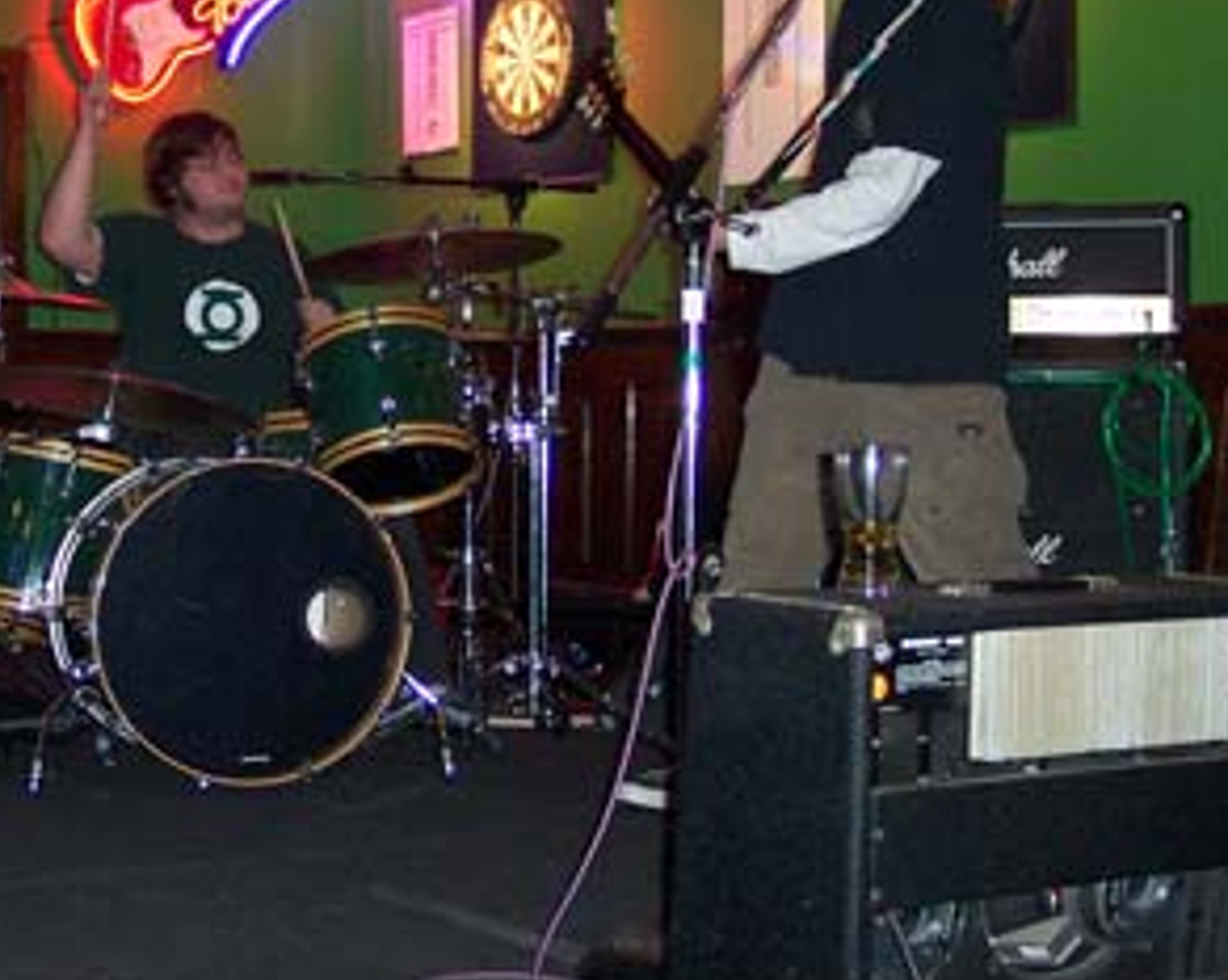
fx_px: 2396
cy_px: 379
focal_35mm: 66
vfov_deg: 23.1
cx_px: 236
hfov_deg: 28.1
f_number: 2.8
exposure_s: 1/30
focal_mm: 8
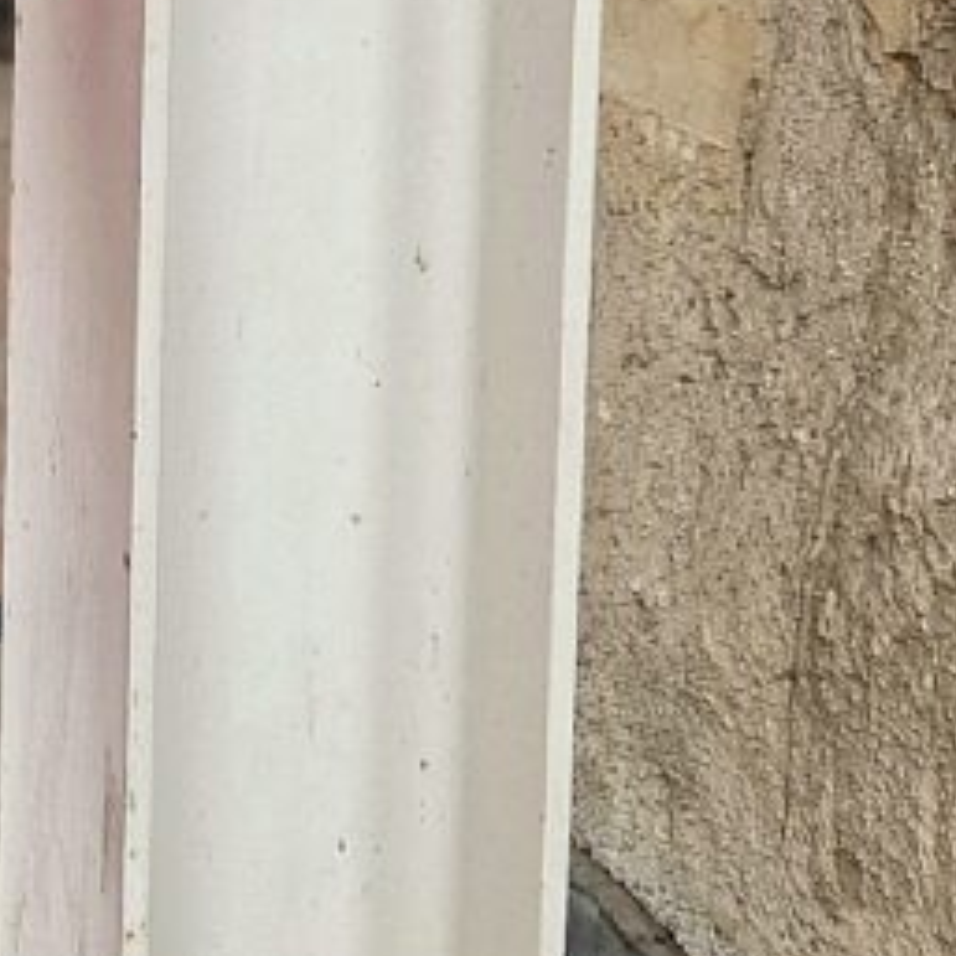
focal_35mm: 97
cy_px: -158
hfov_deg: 17.1
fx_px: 3031
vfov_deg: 17.2
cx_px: -219
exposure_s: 1/100
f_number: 1.8
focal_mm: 5.4
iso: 50
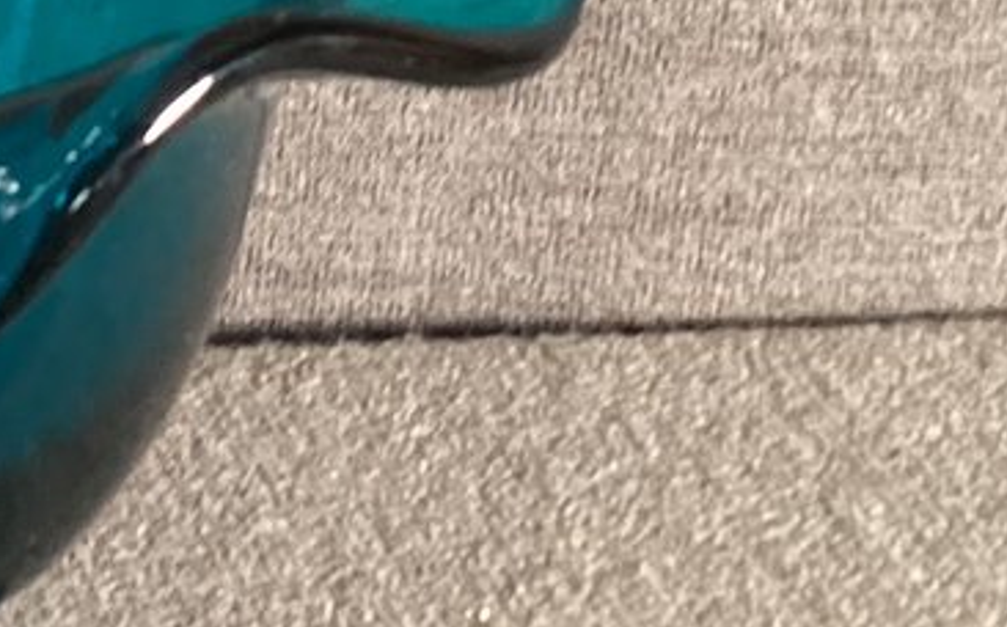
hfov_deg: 14.8
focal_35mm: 136
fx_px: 3729
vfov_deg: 9.4
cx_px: -224
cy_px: -271
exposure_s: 1/30
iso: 400
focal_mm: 3.3
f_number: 2.4
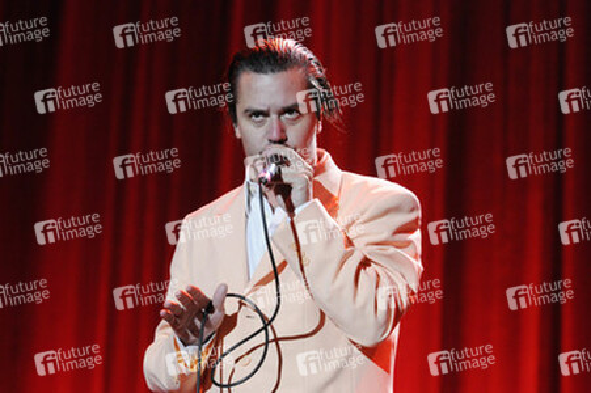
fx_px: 2756
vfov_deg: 8.2
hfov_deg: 12.2
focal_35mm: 168
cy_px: 196
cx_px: 296
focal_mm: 112
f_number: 4.5
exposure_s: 1/250
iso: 2000
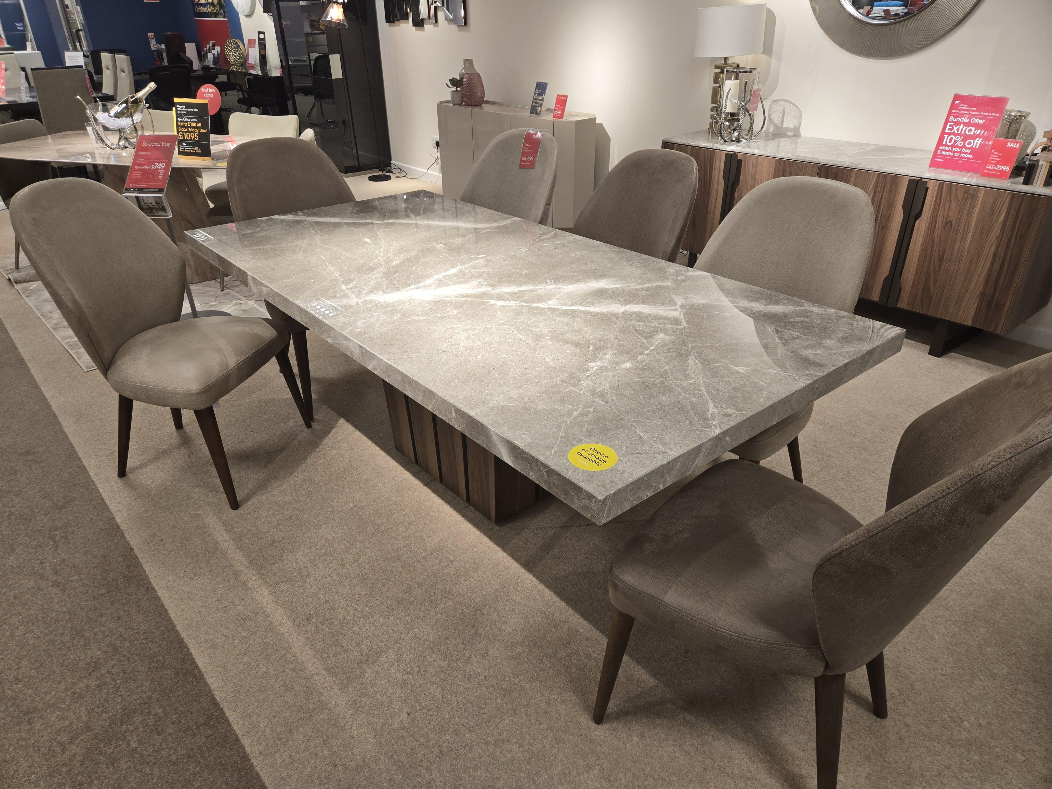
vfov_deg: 58.9
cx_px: 526
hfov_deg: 73.9
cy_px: 394
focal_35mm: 23
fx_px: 699
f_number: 1.8
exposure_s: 1/100
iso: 100
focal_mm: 5.4
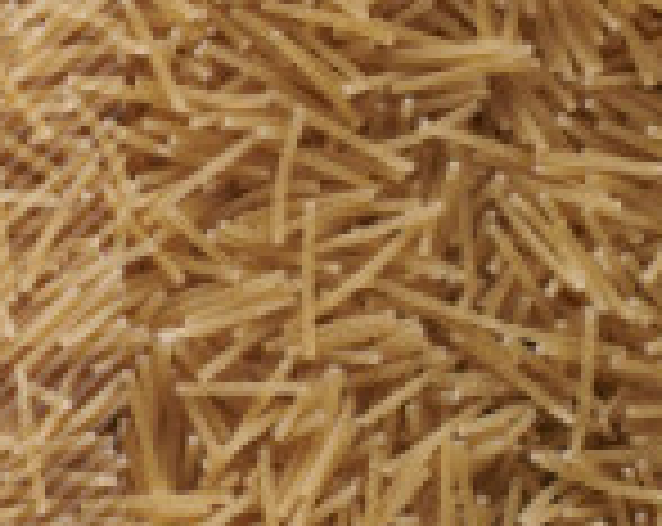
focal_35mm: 256
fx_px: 5006
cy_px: -9
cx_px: -1000
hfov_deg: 7.1
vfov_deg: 6.0
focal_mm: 50
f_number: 8
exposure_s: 1/100
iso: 160
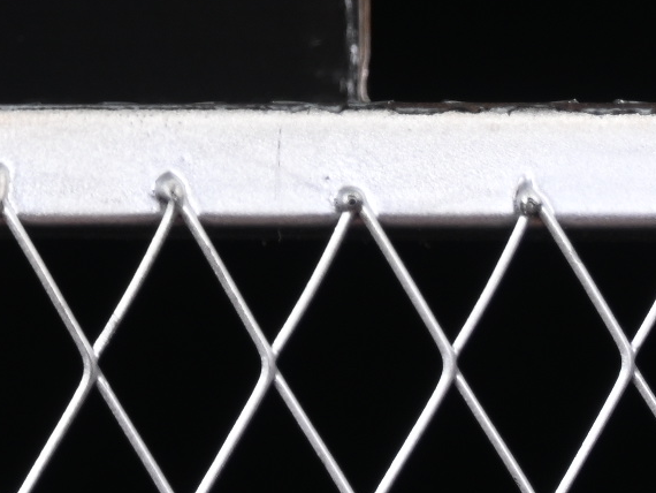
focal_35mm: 338
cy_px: -561
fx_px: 6408
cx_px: -914
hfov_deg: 5.6
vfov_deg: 4.3
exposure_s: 1/60
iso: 160
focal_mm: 48
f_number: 6.3
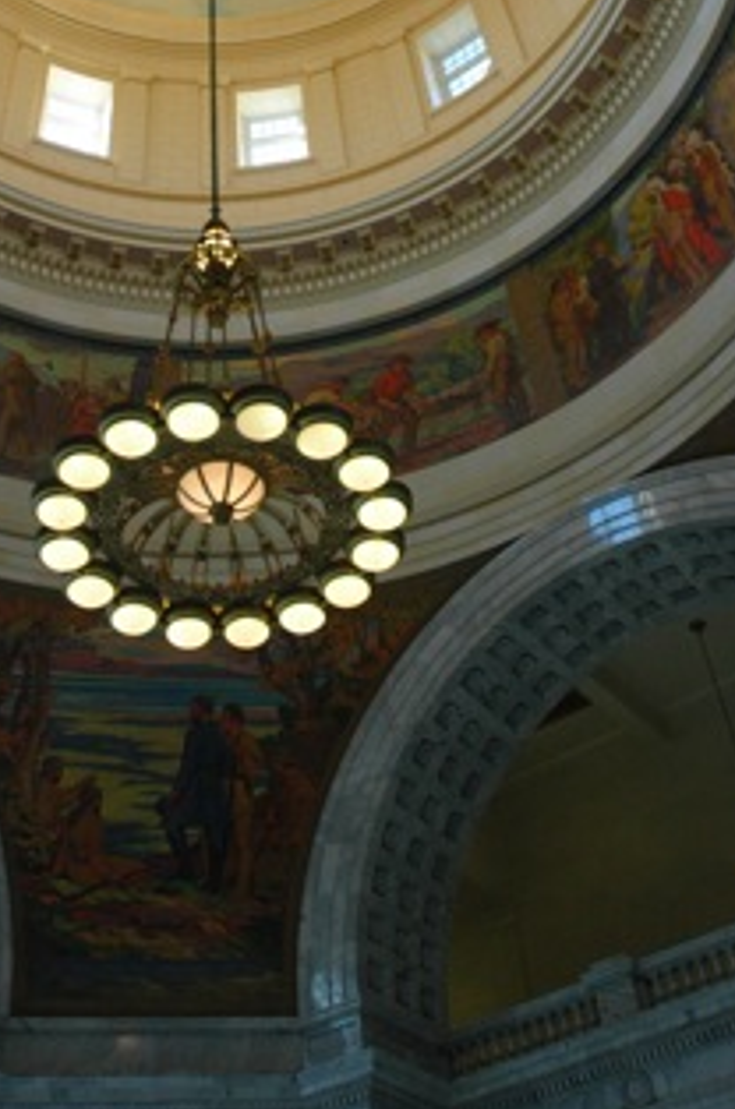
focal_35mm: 43
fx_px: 1323
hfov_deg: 31.0
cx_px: 304
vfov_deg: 43.9
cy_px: 261
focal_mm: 18
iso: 400
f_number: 5
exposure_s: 1/100
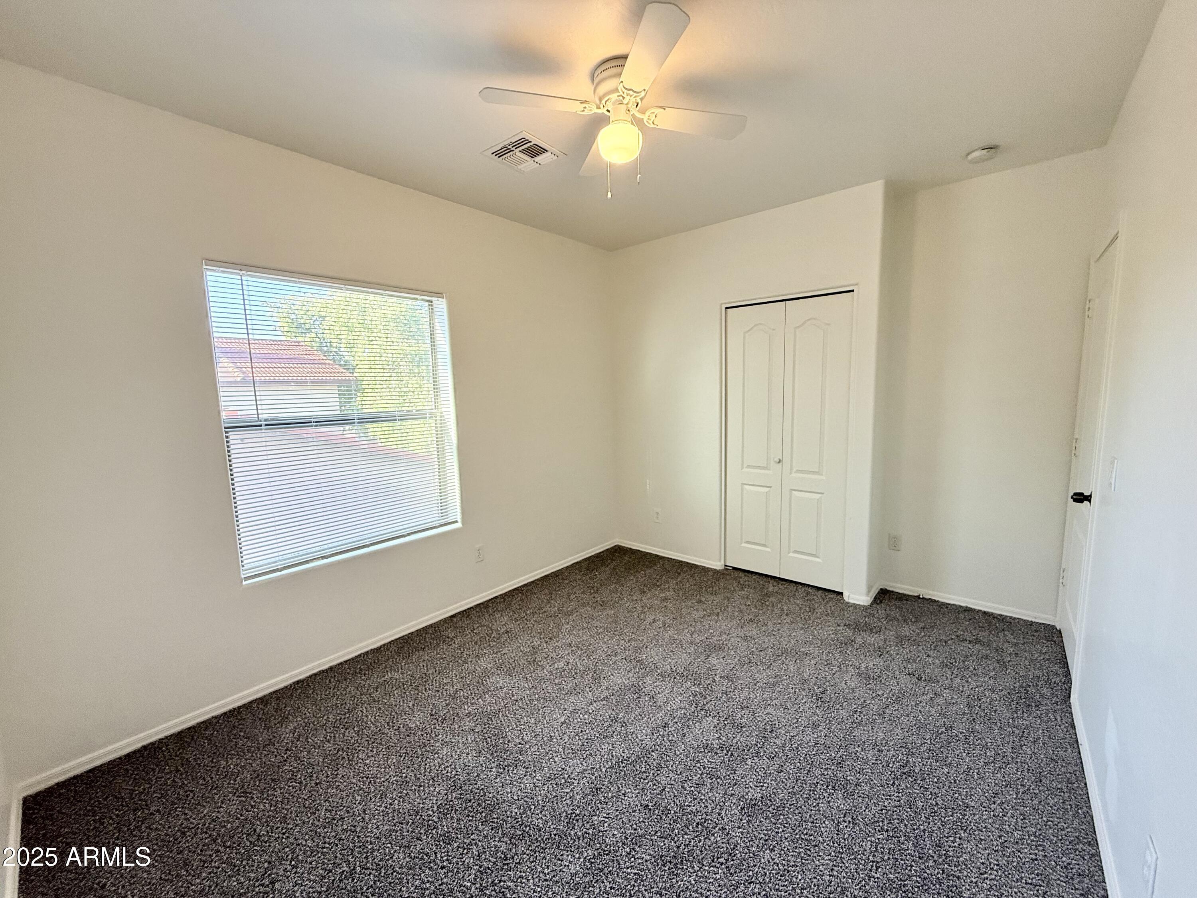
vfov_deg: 85.7
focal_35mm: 14
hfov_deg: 102.1
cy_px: 449
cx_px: 598
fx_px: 484
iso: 125
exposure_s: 1/99
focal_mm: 2.22
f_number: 2.2
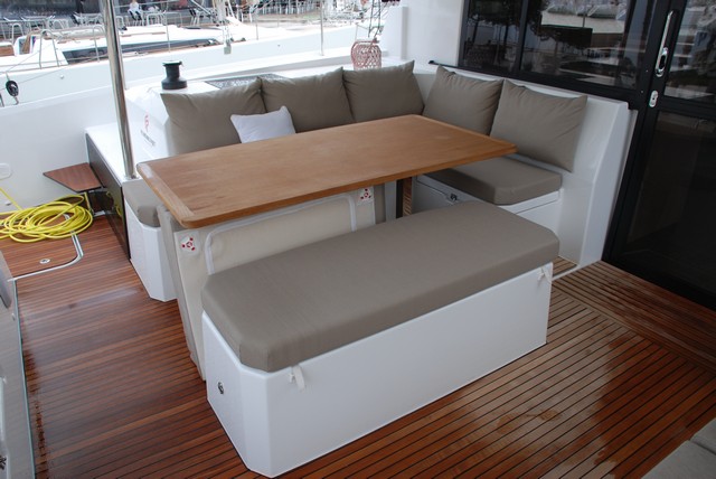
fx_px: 537
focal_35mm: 27
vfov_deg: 48.0
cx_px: 358
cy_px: 240
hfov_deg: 67.3
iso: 250
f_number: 6.3
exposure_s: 1/160
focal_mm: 18
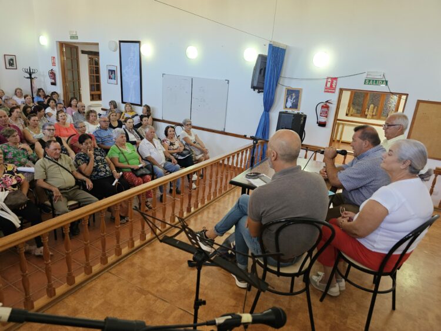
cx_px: 220
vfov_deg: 58.9
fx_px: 293
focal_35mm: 23
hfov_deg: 73.9
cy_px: 166
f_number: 1.7
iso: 500
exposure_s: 1/100
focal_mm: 6.3
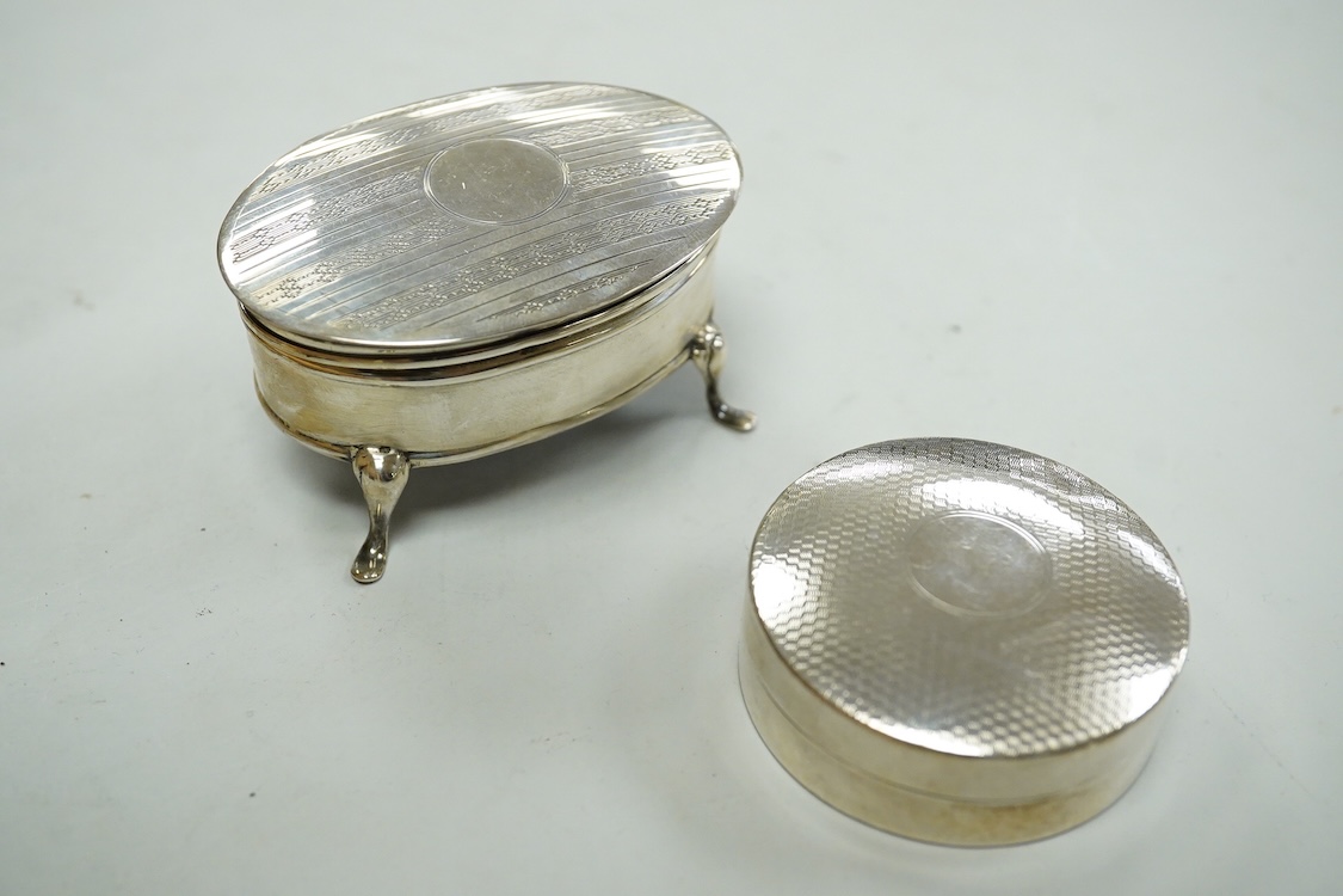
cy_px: 448
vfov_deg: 29.9
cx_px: 672
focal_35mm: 45
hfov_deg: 43.6
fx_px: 1679
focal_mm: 30
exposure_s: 1/400
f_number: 8
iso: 3200
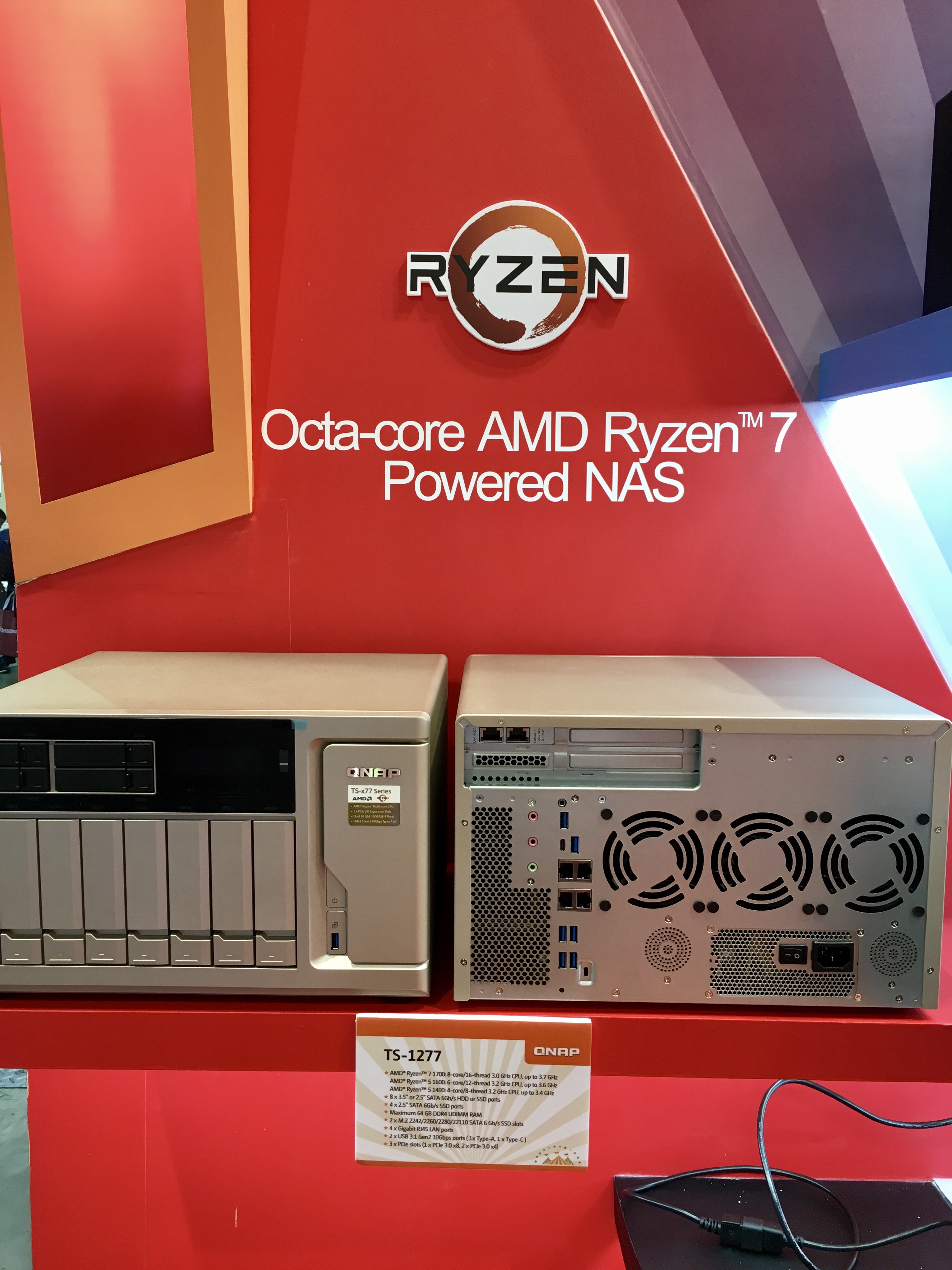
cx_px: 476
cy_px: 635
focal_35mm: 29
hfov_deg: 48.2
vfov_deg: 61.7
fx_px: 1063
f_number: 2.2
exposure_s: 1/30
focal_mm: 4.15
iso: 64
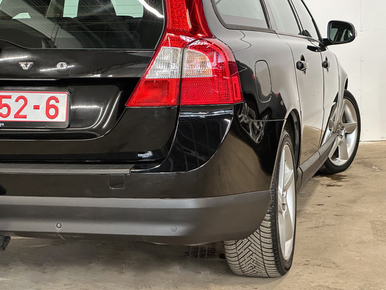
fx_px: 859
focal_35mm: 77
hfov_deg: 25.3
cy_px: 145
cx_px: 193
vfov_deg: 19.2
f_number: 2.8
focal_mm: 9
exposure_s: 1/35
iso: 500
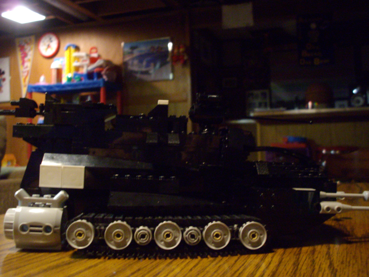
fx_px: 394
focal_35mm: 37
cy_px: 138
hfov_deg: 50.1
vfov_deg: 38.7
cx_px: 184
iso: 400
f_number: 2.8
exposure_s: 1/4
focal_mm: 6.2
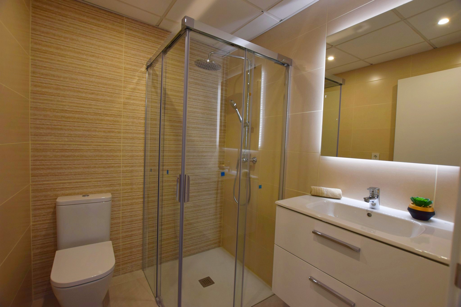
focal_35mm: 15
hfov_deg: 100.4
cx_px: 230
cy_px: 154
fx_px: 192
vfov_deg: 77.3
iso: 400
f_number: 4.5
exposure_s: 1/80
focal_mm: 10
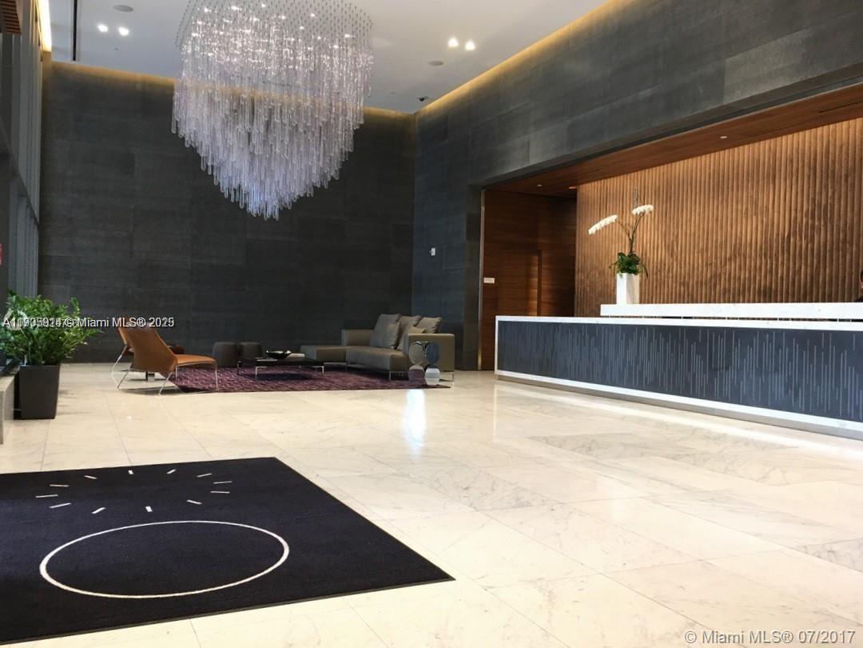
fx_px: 723
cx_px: 432
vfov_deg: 48.2
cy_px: 324
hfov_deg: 61.7
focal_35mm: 29
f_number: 2.2
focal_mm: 4.15
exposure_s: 1/15
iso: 40
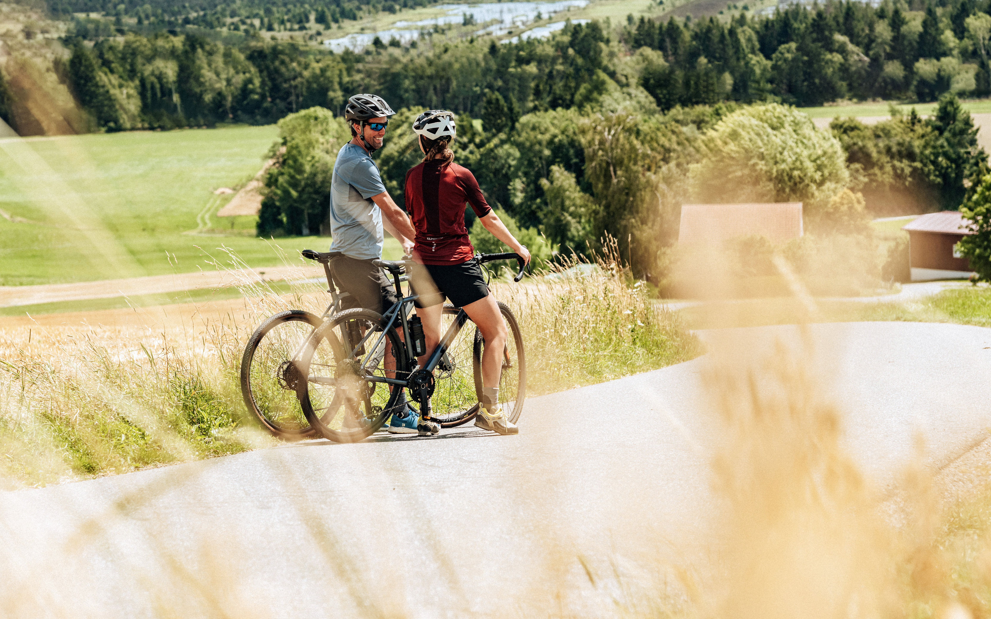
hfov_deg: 19.5
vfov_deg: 12.2
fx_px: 2890
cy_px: 236
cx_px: 491
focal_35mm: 107
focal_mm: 85
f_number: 4.5
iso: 200
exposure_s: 1/2000
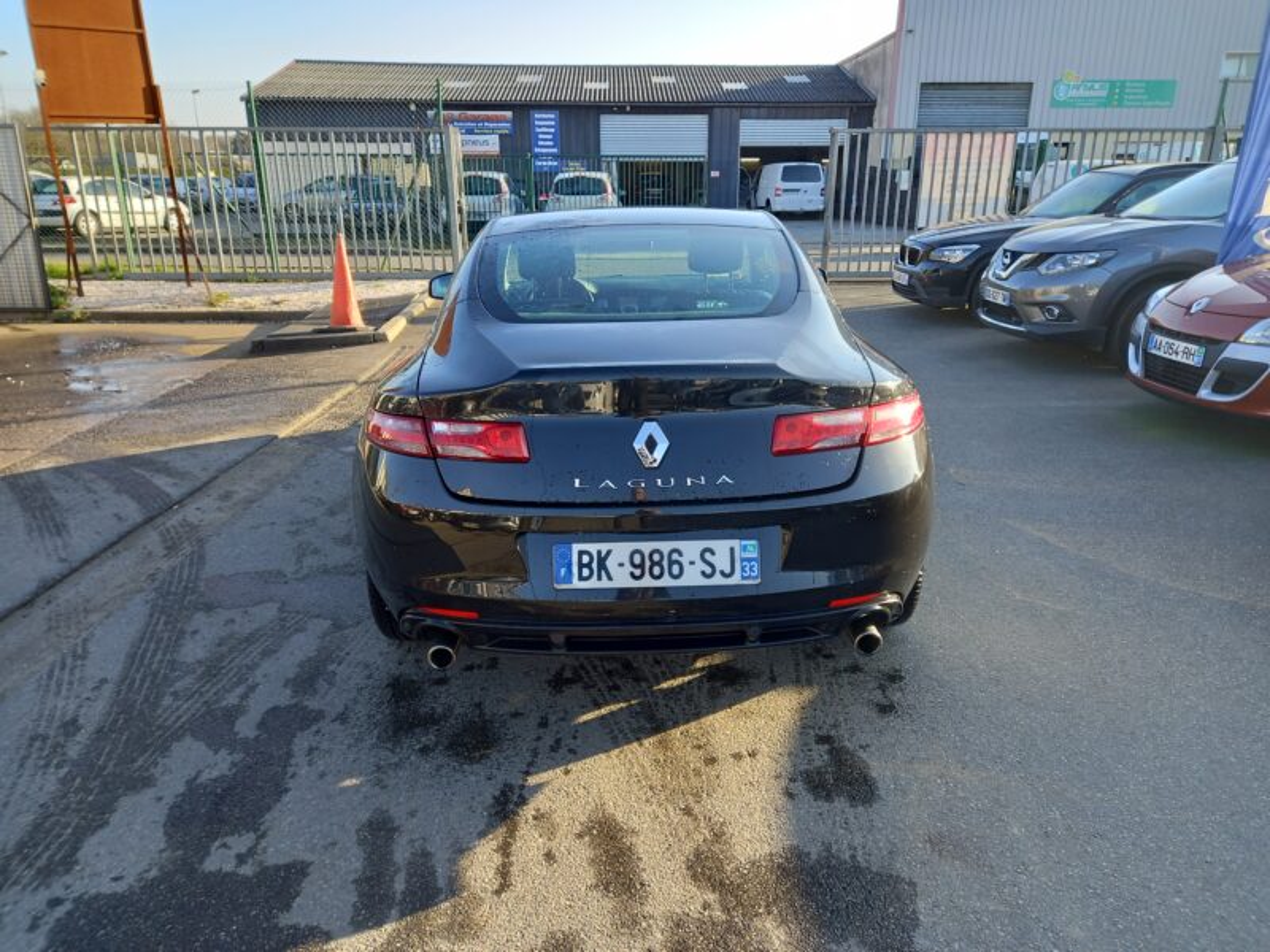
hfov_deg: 69.4
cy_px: 476
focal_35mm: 25
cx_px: 635
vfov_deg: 54.9
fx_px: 917
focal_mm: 4.6
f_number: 2
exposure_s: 1/100
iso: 32
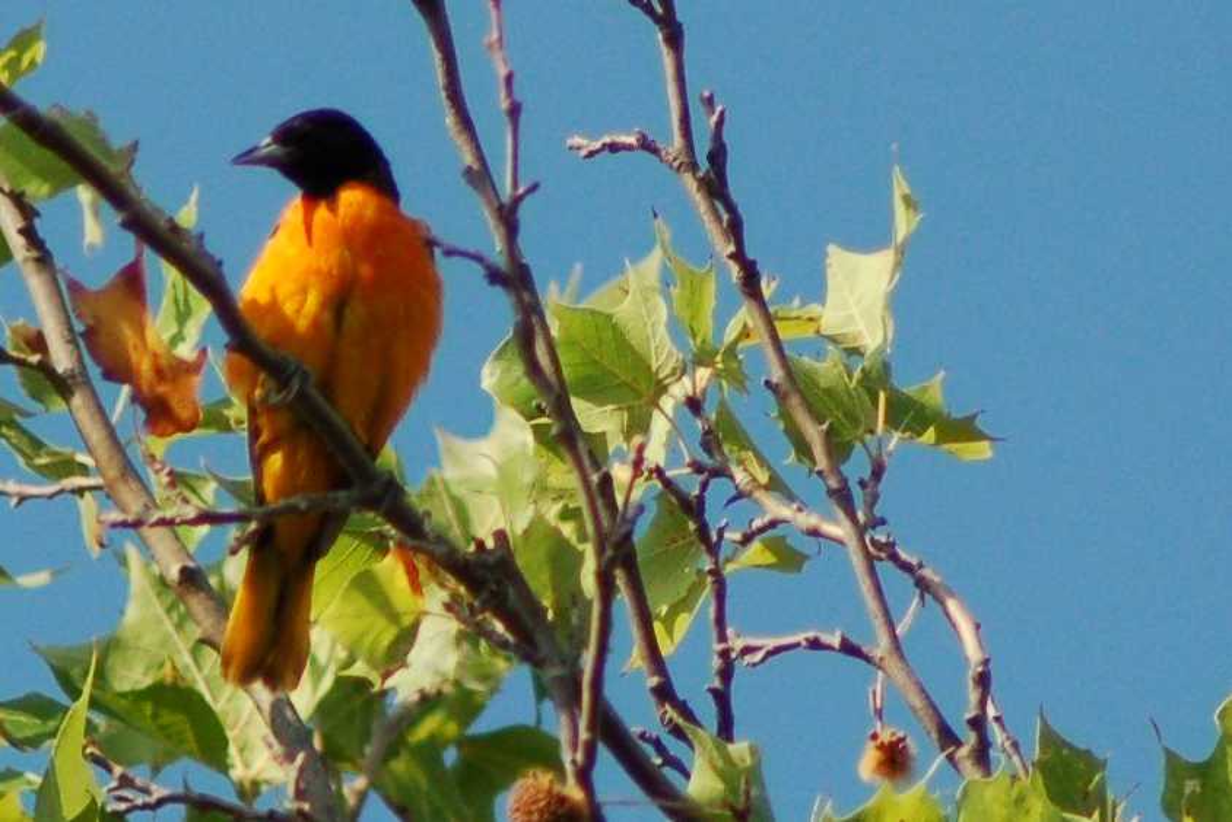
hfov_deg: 4.6
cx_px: 616
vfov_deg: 3.1
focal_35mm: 450
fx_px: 15402
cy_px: 411
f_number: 6
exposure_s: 1/1250
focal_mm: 300
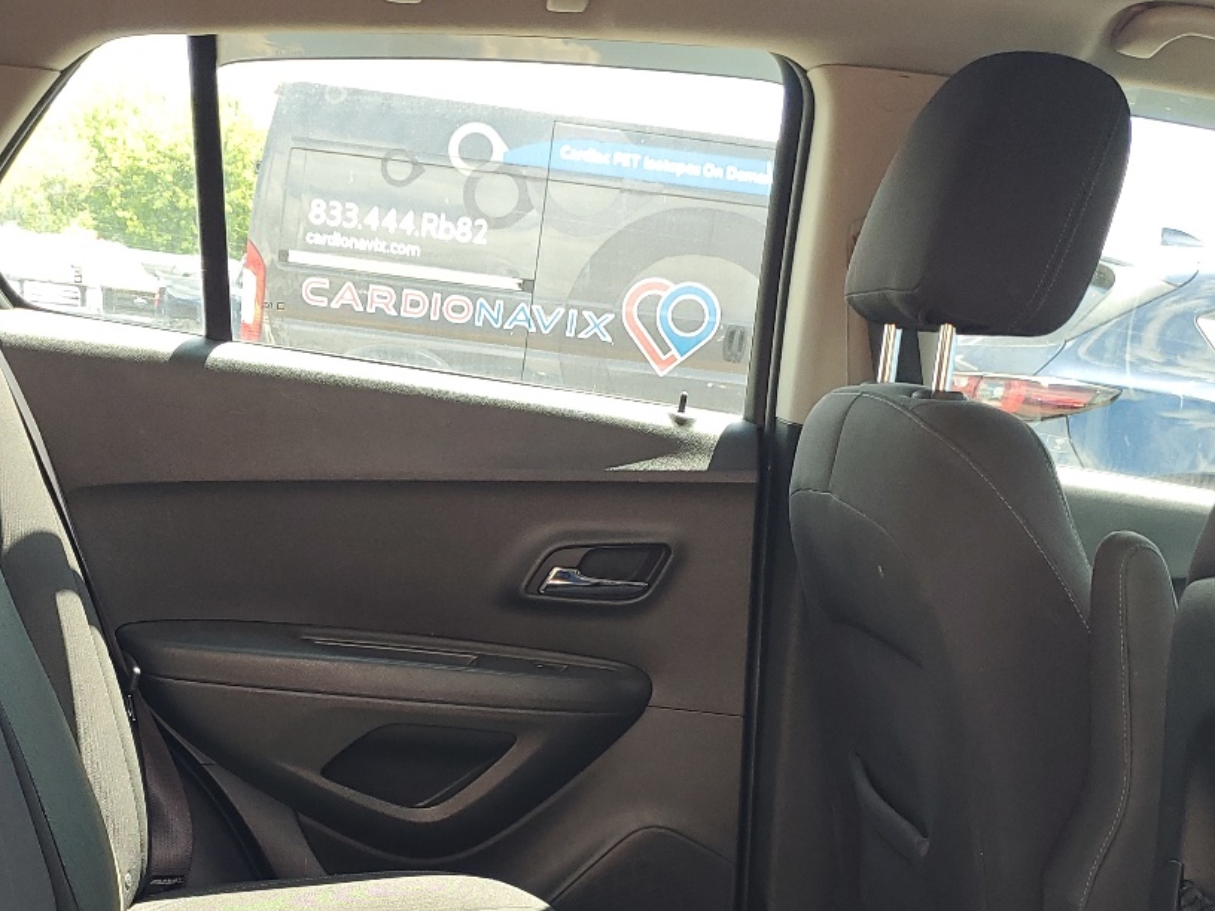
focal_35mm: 51
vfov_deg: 27.5
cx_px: 396
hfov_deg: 37.1
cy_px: 832
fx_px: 1790
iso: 50
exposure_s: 1/233
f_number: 1.5
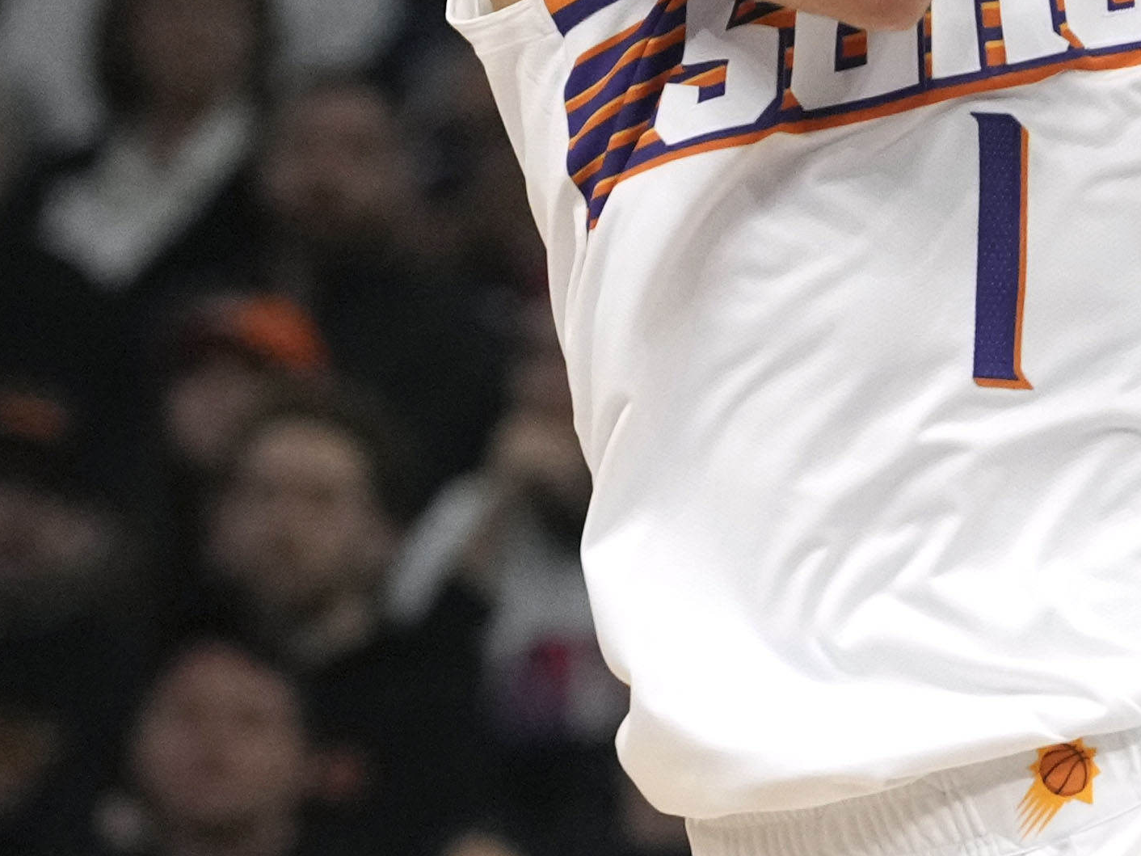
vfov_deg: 1.9
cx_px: 1168
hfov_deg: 2.5
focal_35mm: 784
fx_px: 25842
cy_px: 797
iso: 4000
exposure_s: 1/2000
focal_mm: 136
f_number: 3.5
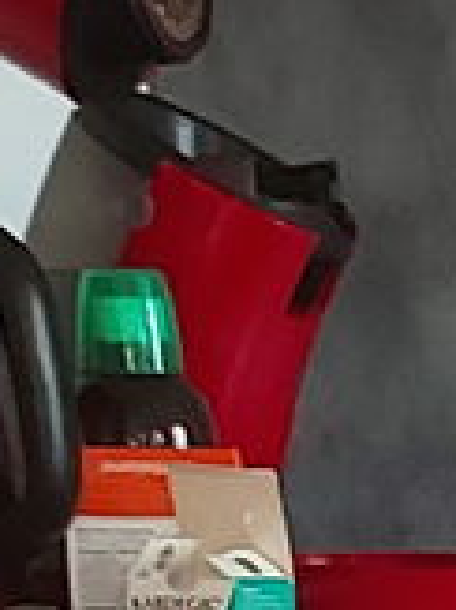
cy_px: 1242
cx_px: 1910
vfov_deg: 8.0
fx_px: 4151
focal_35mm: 236
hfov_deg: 5.4
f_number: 1.8
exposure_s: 1/50
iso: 250
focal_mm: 5.23
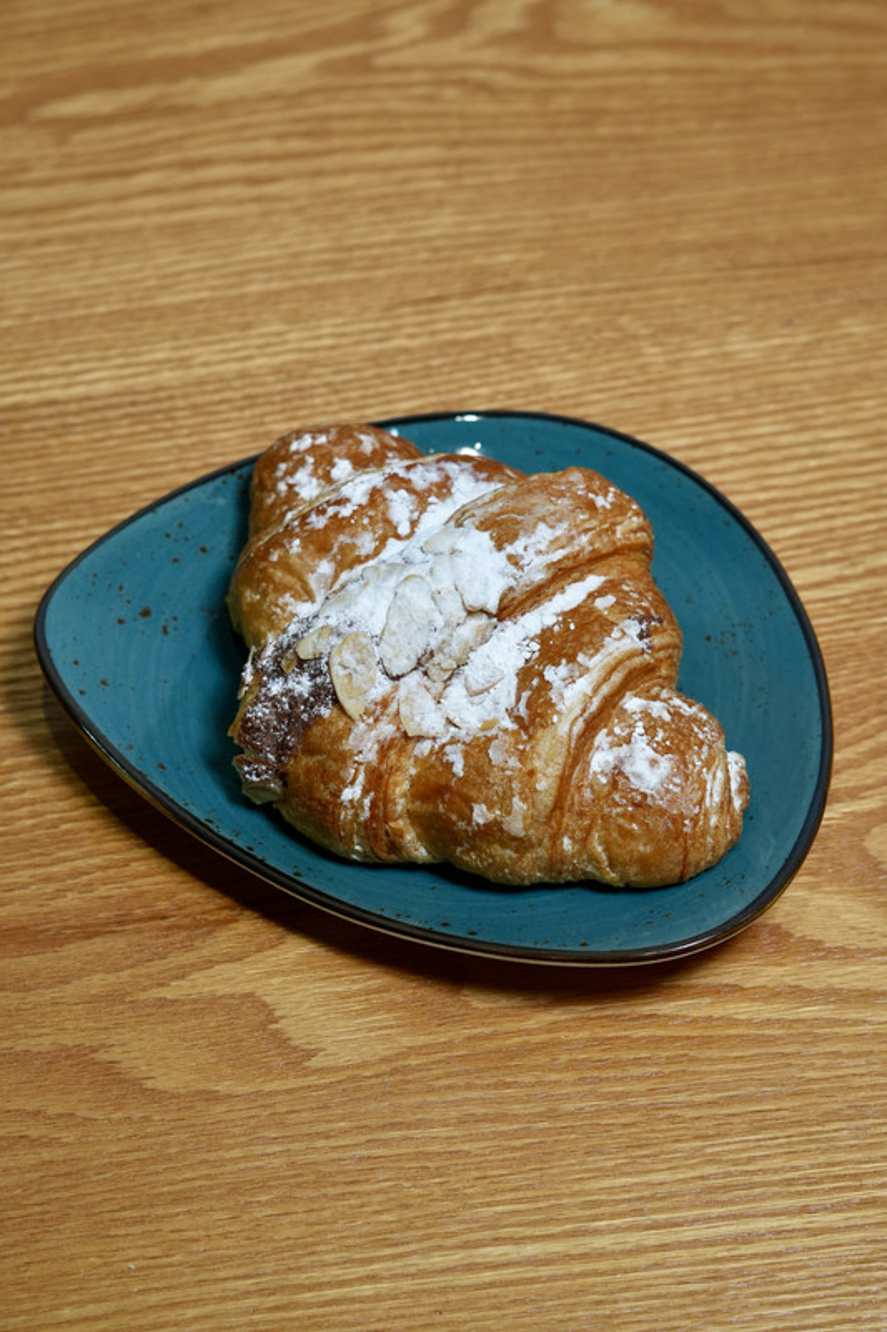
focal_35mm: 75
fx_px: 2773
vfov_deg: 27.0
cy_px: 666
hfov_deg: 18.2
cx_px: 444
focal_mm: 50
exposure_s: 1/160
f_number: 4
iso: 640
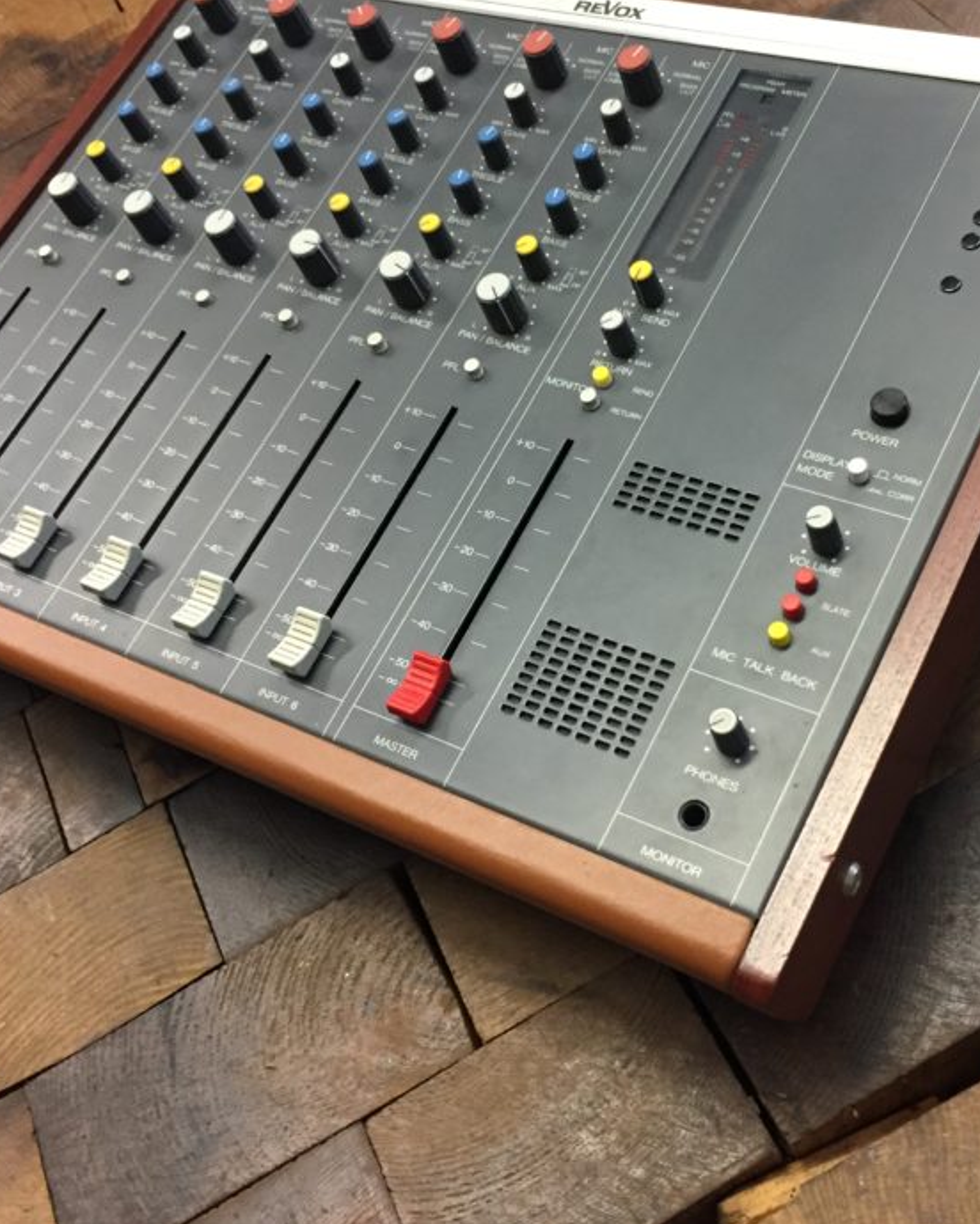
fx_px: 1523
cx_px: 602
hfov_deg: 35.5
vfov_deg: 43.8
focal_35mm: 42
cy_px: 566
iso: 250
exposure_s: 1/33
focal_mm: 4.15
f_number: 2.2
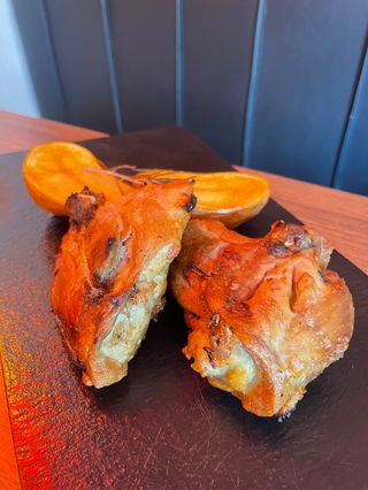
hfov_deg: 53.1
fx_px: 368
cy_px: 245
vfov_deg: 67.3
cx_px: 184
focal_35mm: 26
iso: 400
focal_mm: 4.2
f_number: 1.6
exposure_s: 1/33
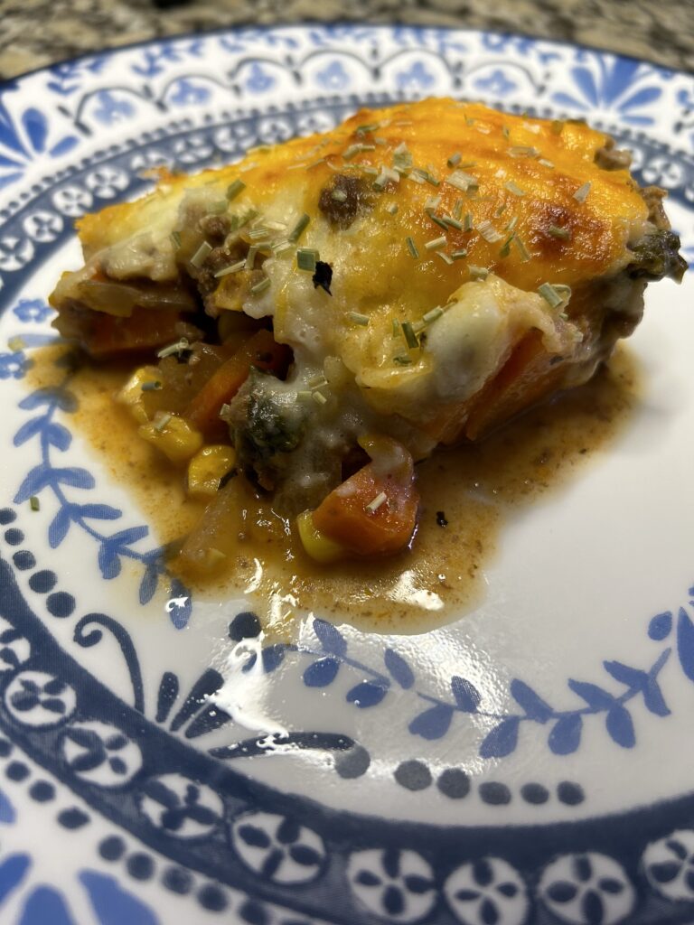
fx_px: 695
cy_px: 462
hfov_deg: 53.1
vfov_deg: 67.3
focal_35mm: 26
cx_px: 347
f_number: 1.5
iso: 125
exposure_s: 1/106
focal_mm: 5.7
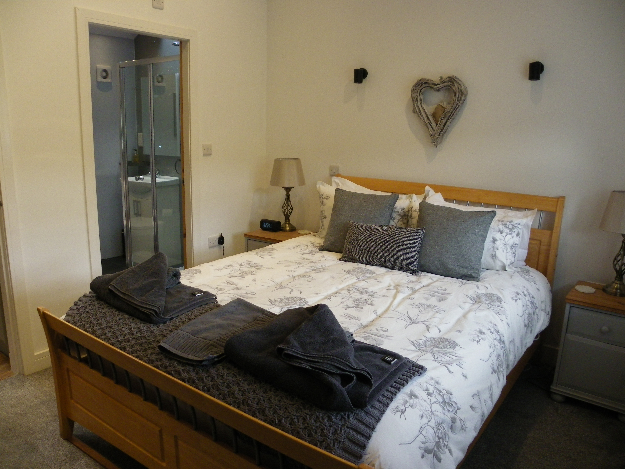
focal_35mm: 26
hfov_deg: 67.3
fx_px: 469
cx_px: 312
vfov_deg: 53.1
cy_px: 234
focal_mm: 4.6
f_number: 2.8
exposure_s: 1/60
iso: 200
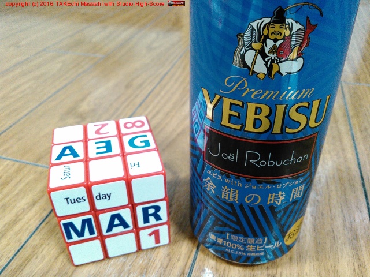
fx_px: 321
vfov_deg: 46.8
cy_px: 138
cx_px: 185
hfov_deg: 60.0
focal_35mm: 30
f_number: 2.4
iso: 1000
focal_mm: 4
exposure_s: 1/16.7
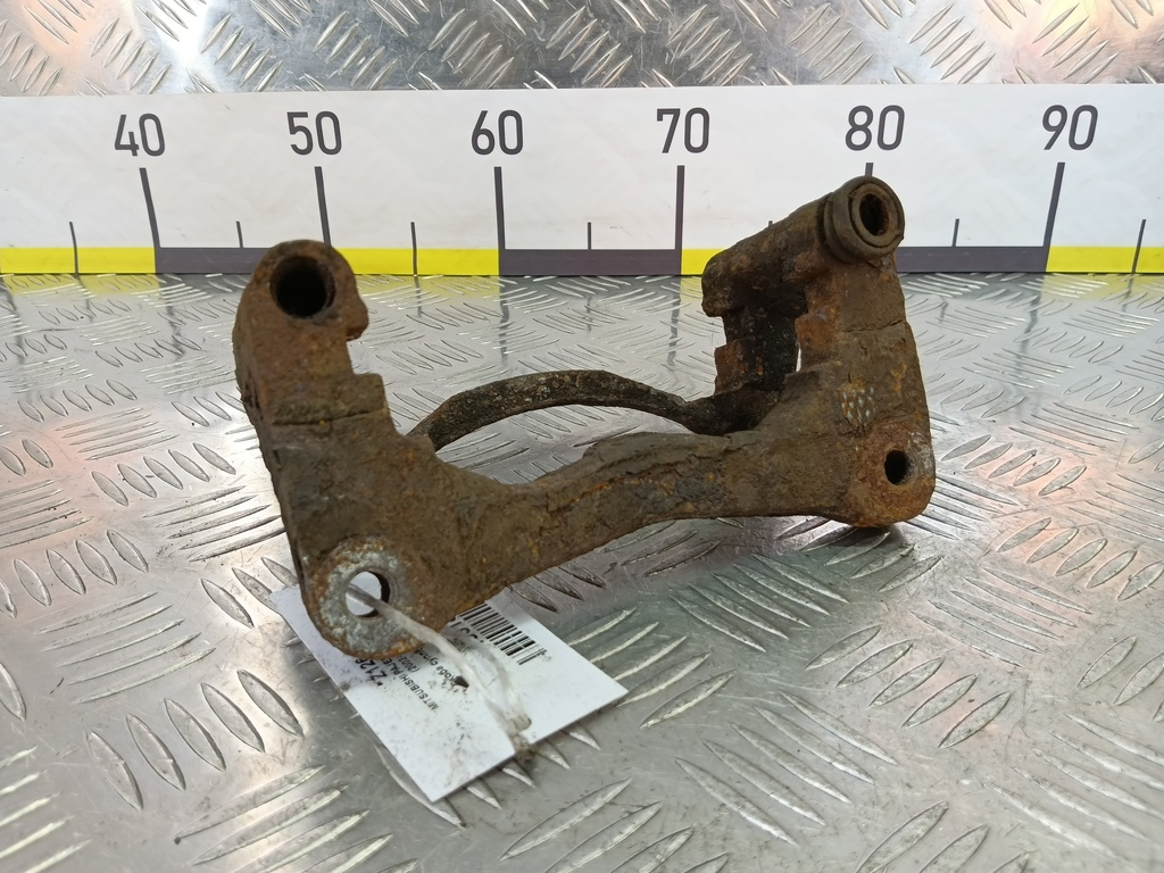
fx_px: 773
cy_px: 436
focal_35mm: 23
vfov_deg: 58.9
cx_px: 582
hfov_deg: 73.9
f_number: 1.6
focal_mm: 4.11
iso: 131
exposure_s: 1/50
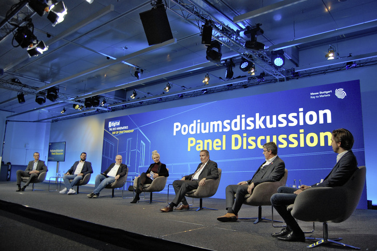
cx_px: 188
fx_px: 282
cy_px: 126
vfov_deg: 47.8
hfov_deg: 67.4
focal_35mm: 27
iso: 450
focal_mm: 18
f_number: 3.5
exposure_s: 1/30
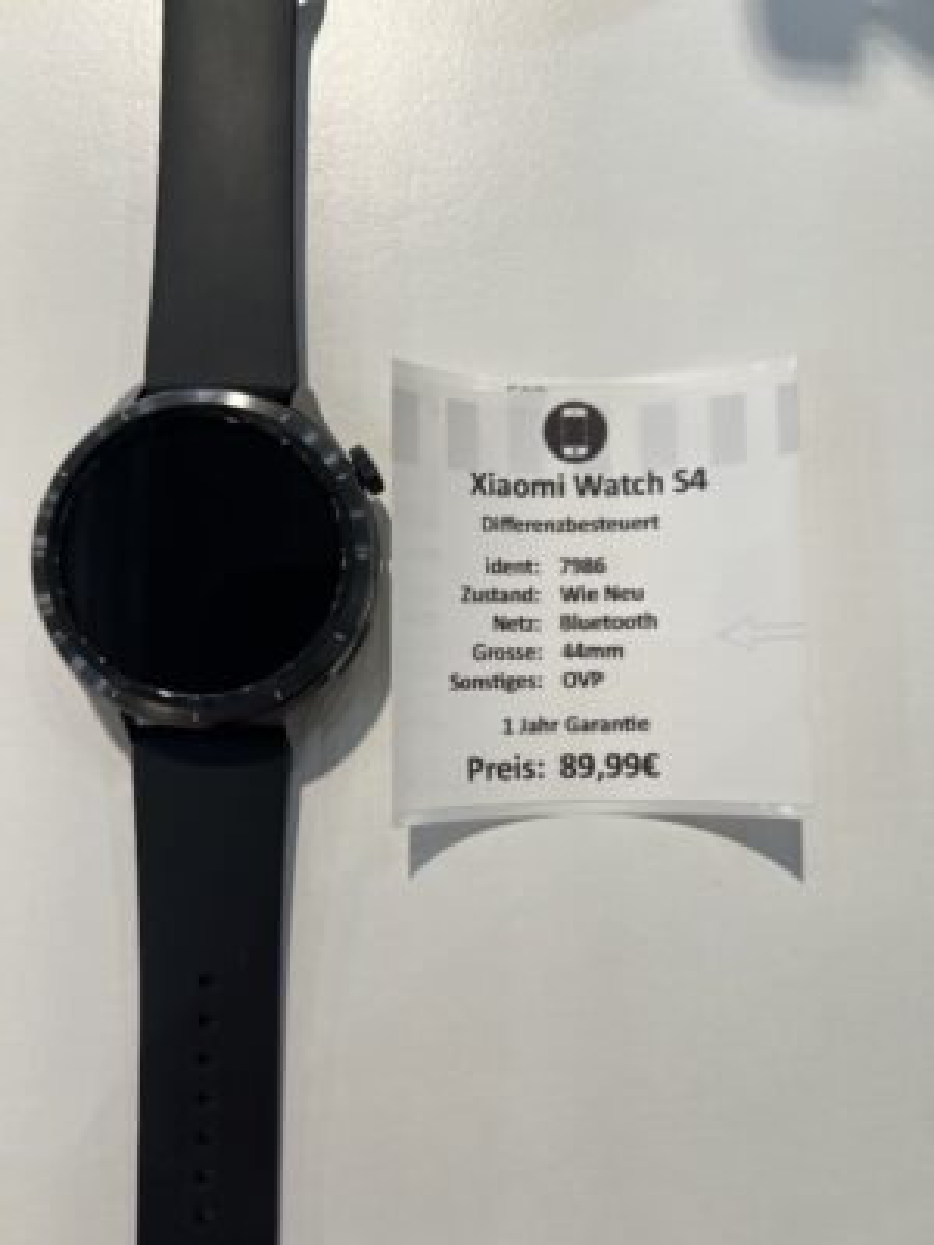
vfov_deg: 67.3
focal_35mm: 26
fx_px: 935
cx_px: 467
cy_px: 622
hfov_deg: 53.1
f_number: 1.5
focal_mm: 5.7
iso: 32
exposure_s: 1/100
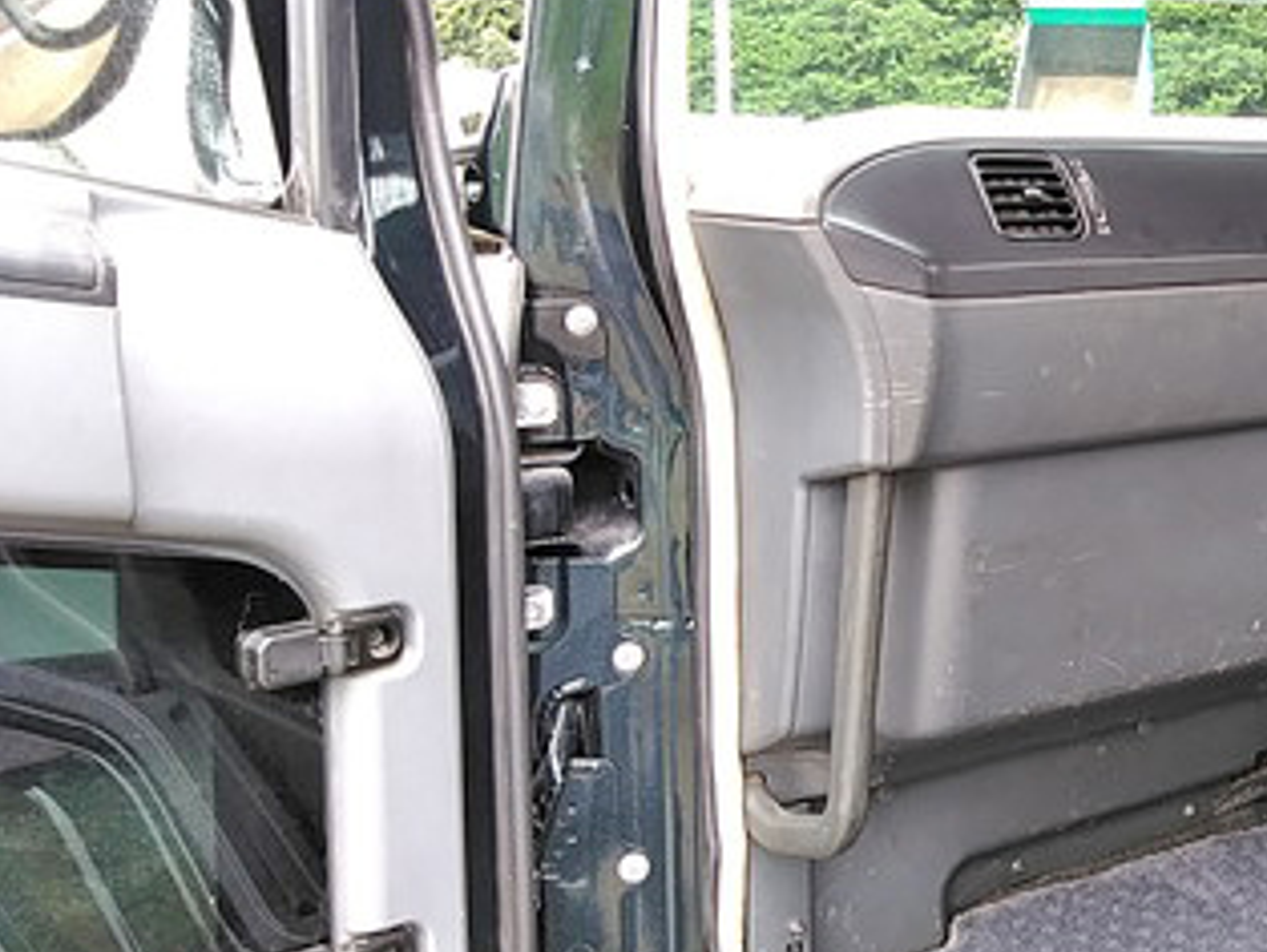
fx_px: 2015
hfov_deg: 32.0
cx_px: 1283
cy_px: 331
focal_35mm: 55
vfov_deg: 26.5
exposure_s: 1/40
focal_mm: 3.46
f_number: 2.2
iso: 61
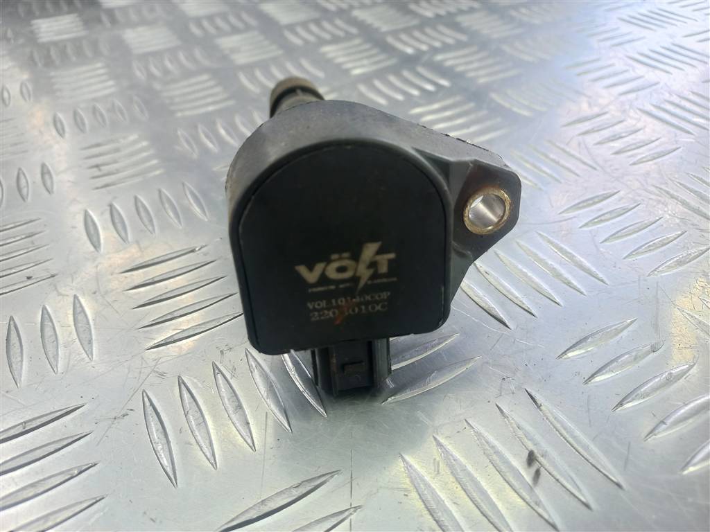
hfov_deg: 69.4
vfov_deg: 54.9
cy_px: 266
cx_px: 355
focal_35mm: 25
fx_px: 513
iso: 50
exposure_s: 1/50
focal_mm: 4.6
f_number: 1.8
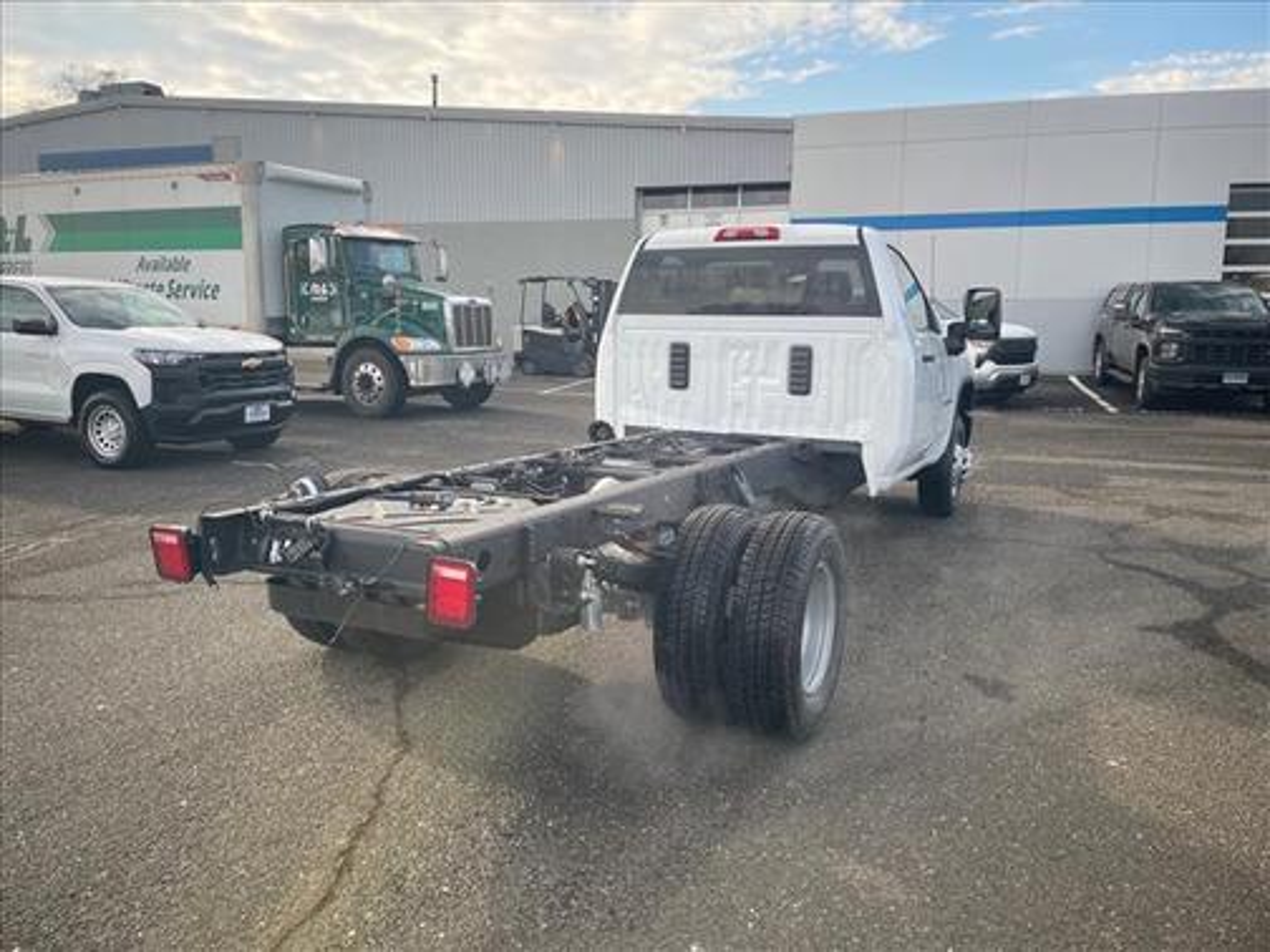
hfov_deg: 67.3
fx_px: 954
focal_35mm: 26
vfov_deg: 53.1
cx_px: 635
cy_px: 476
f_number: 1.6
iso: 32
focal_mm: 4.2
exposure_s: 1/465
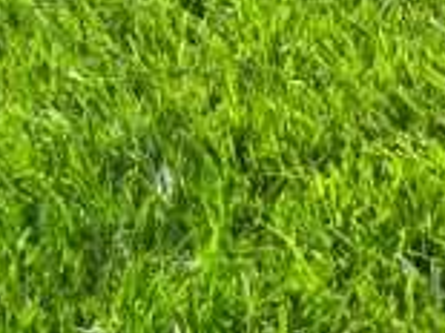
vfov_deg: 13.7
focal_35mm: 107
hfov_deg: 17.0
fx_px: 1374
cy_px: 43
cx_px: 629
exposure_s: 1/152
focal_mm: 6.6
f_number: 4
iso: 64
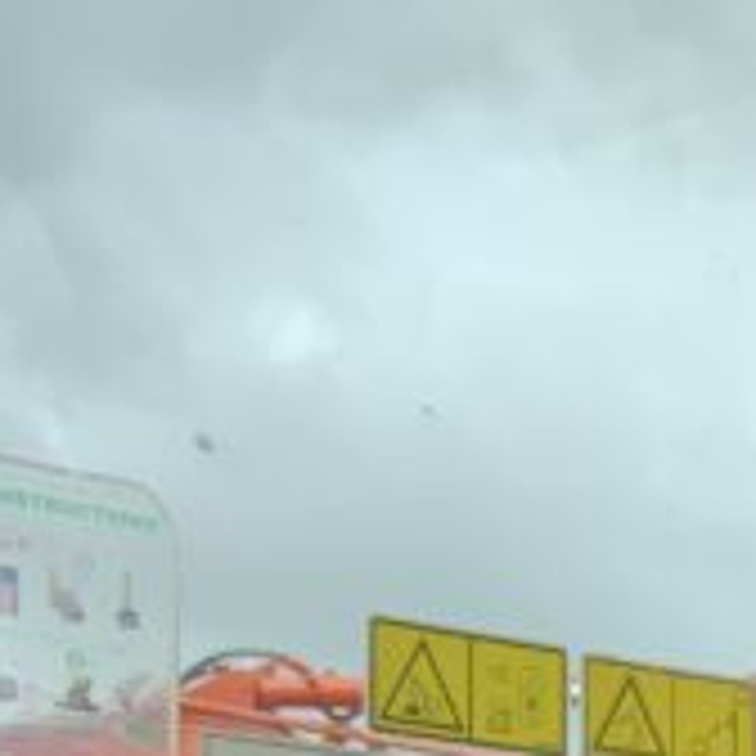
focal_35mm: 156
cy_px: 1148
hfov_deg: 10.5
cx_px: 1386
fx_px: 3855
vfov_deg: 10.8
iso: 16
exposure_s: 1/709
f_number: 1.8
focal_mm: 3
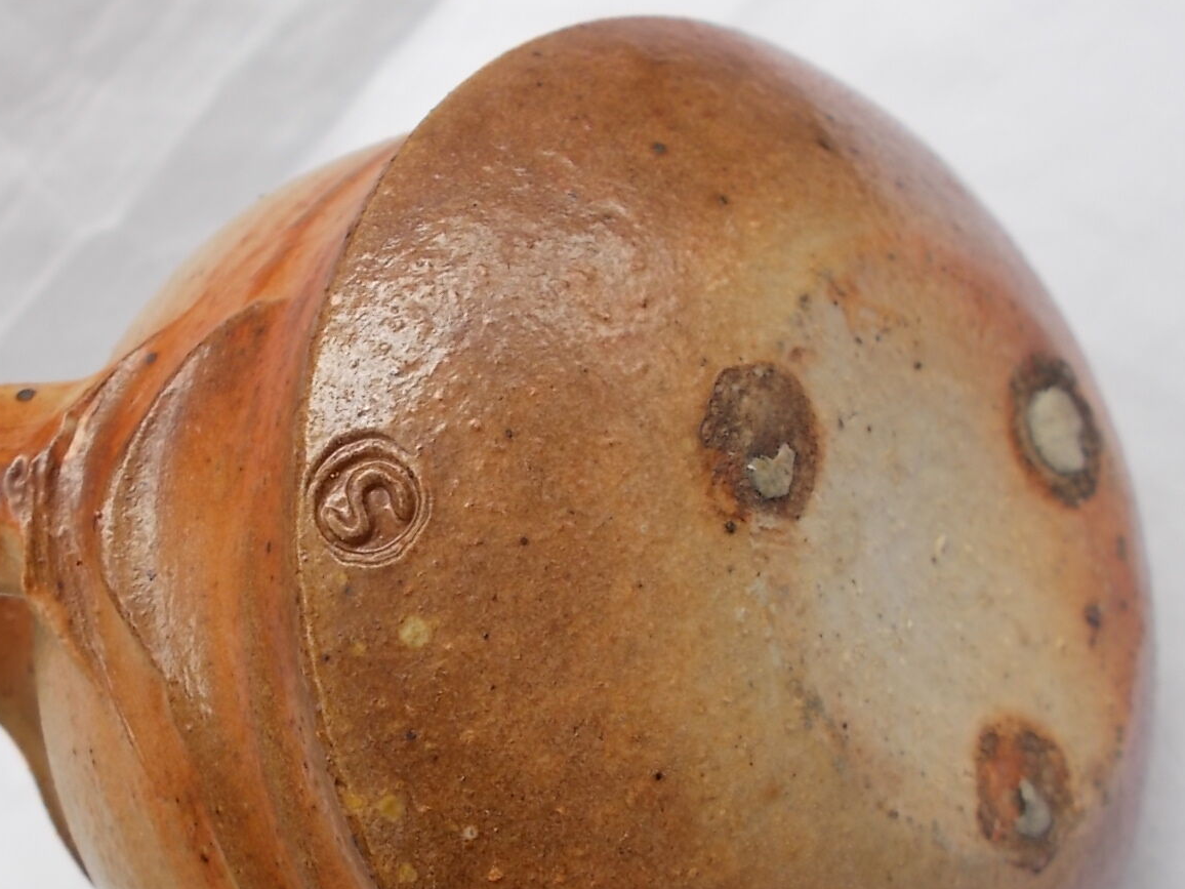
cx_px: 494
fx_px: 1232
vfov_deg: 39.2
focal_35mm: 36
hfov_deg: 51.1
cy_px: 587
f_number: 3.2
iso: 80
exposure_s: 1/125
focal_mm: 4.6
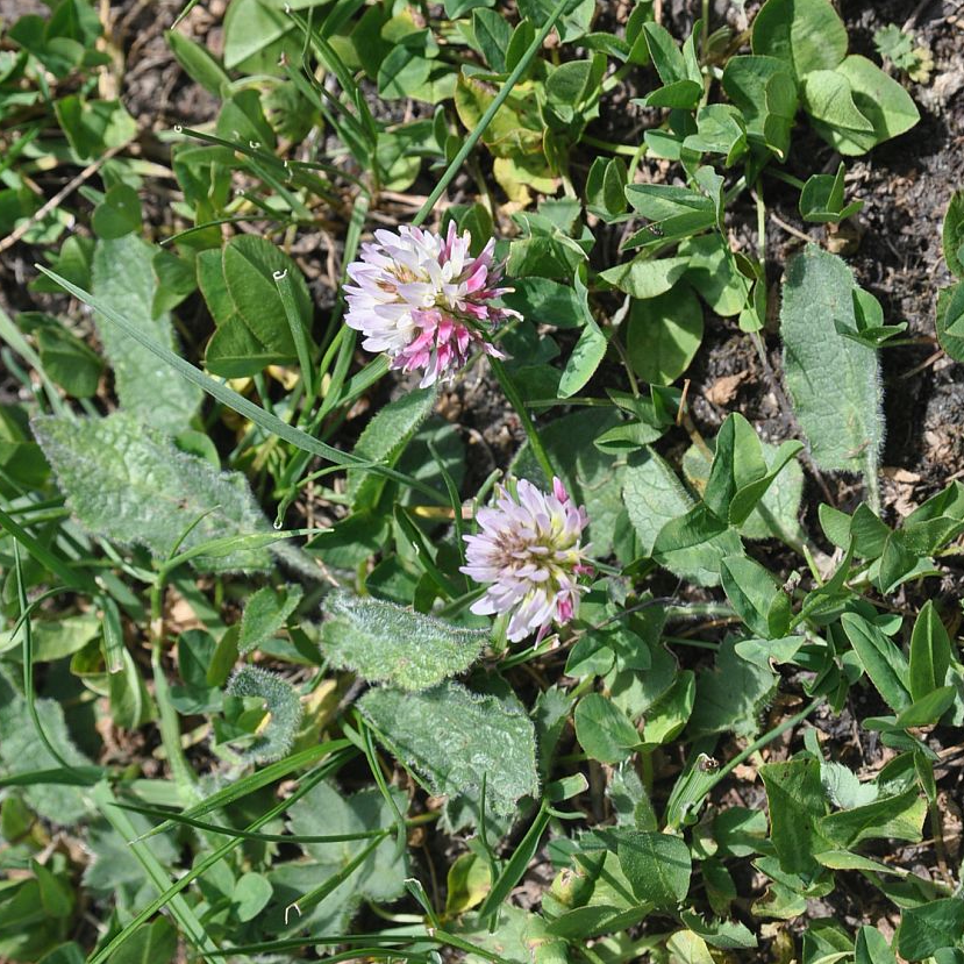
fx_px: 4715
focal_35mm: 150
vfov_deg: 11.7
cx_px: 467
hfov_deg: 11.7
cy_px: 288
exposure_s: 1/125
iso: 200
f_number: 9
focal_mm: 75
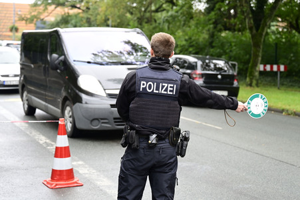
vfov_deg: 21.5
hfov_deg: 31.9
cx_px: 150
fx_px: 525
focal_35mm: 63
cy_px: 100
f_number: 3.5
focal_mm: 63
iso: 500
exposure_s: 1/250
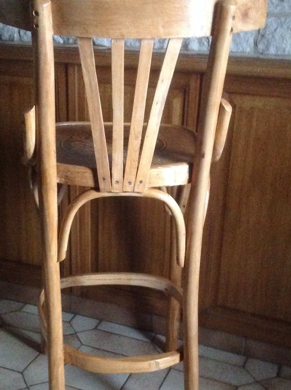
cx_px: 121
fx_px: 607
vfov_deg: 35.6
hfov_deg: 26.9
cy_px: 217
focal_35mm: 54
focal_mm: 4.28
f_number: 2.4
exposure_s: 1/15
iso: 800
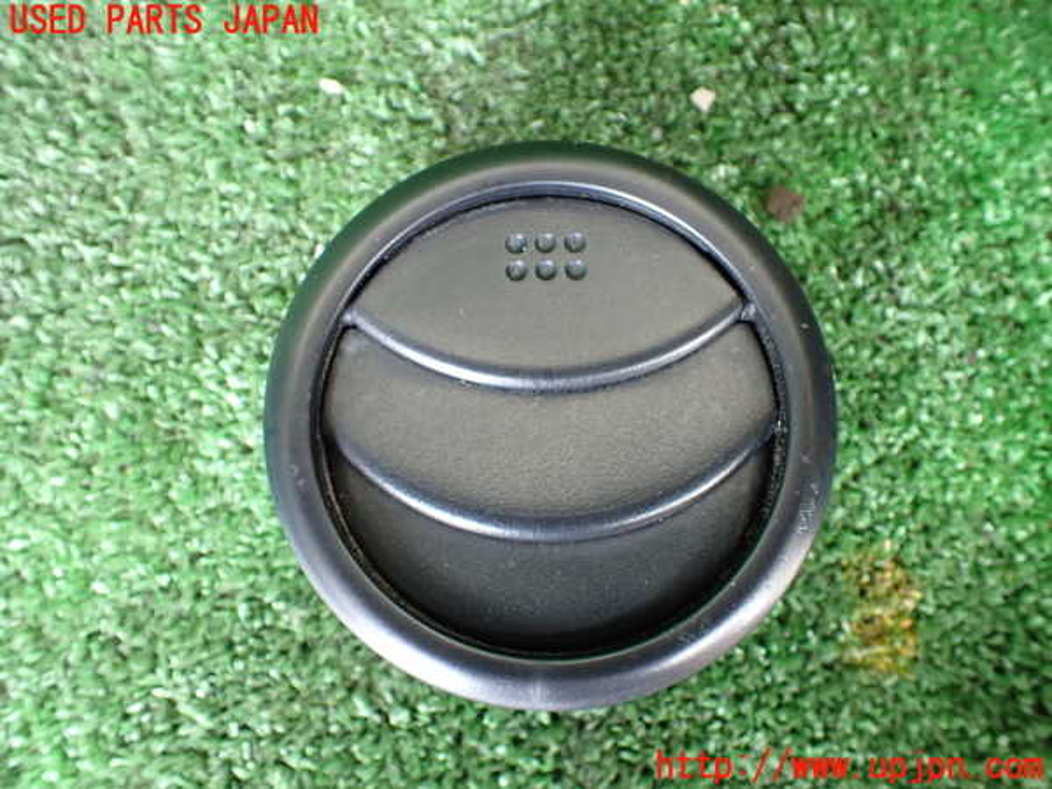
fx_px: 912
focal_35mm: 30
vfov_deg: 46.8
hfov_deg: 60.0
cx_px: 526
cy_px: 394
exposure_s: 1/80
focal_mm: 5.4
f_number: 2.3
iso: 800
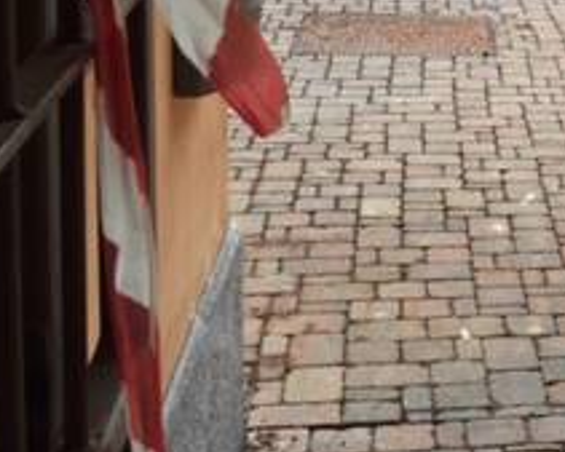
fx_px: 1439
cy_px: -91
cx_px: 731
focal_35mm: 86
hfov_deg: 20.4
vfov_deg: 17.1
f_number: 2.2
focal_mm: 4.15
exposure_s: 1/156
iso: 32
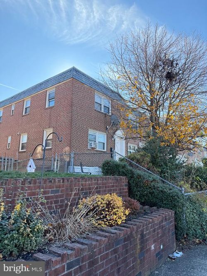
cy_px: 138
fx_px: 191
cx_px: 104
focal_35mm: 24
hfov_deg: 56.8
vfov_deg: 71.6
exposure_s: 1/822
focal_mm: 6.76
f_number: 1.78
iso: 100
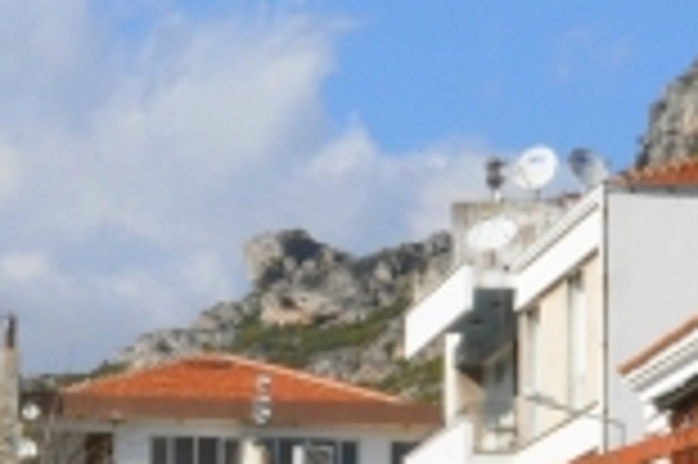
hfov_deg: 9.3
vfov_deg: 6.3
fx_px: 4203
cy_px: 489
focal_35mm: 217
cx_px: -279
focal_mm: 28
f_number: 22
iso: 800
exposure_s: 1/320
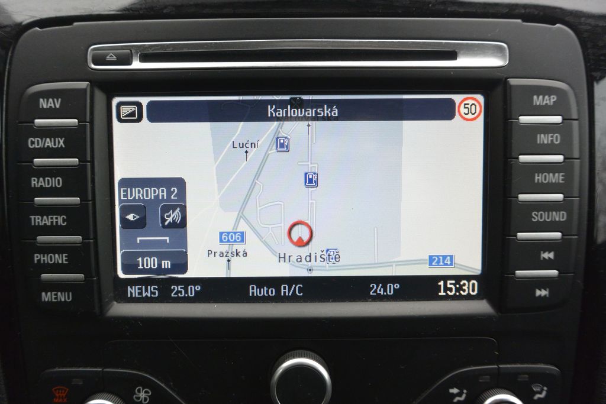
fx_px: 455
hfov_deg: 67.4
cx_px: 303
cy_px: 202
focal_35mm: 27
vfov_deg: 47.9
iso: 560
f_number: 3.5
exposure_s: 1/125
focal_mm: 10
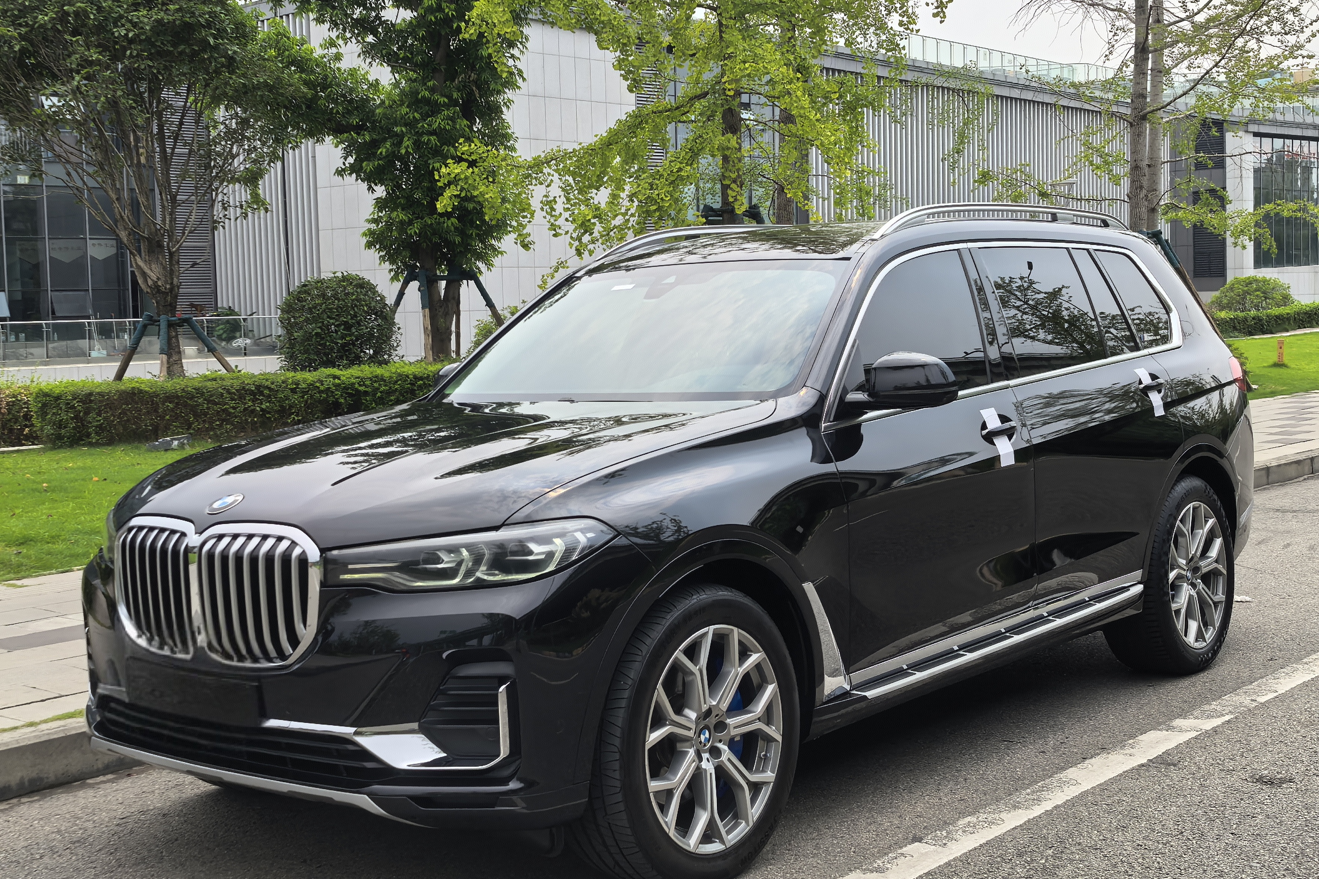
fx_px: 1649
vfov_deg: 29.8
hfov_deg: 43.6
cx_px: 631
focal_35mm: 45
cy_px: 390
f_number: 2
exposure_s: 1/3663
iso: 50
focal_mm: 6.98
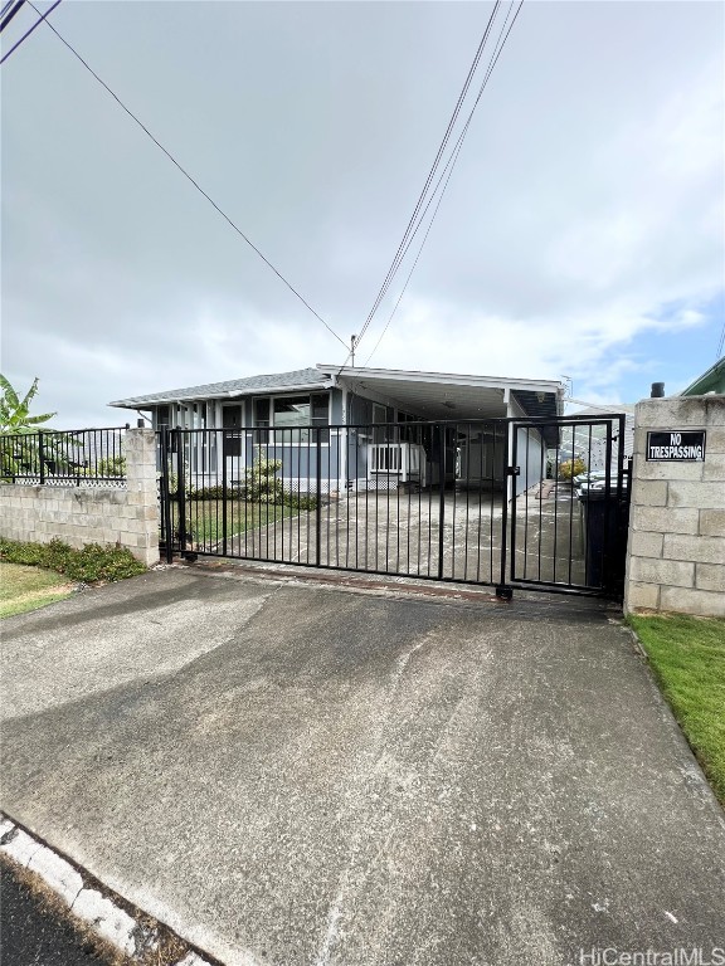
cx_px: 362
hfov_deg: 89.9
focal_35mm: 13
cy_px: 483
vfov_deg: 106.2
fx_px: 363
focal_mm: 1.57
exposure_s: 1/986
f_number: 1.8
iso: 32
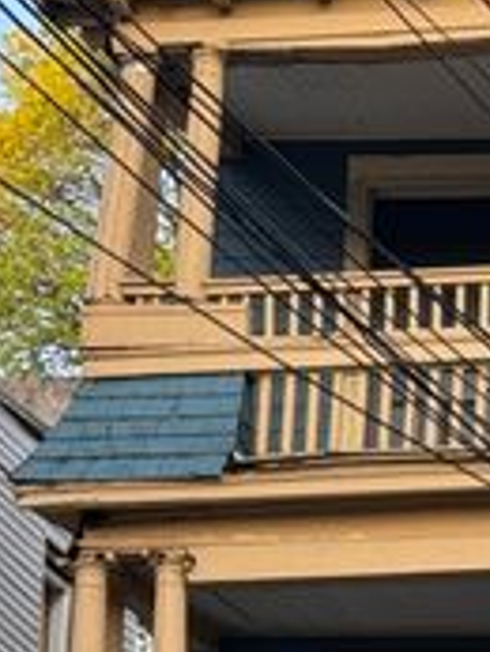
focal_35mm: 185
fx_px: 3487
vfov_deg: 10.4
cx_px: 678
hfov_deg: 7.9
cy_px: 899
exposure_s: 1/223
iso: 64
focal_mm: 6.76
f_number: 1.78
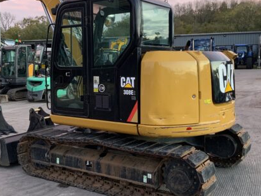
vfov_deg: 32.1
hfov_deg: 42.0
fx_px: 339
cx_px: 113
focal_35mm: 45
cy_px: 85
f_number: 1.8
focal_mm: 3
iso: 125
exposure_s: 1/60
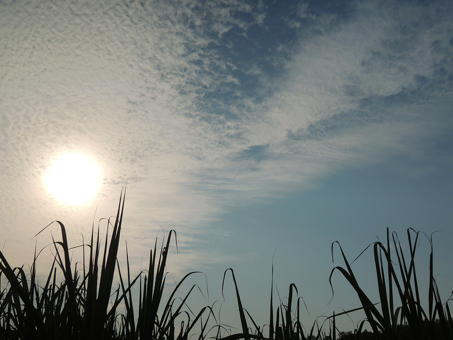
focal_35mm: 33
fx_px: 432
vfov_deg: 42.4
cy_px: 228
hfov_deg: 55.3
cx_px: 219
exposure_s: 1/1600
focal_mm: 4.3
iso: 100
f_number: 2.8
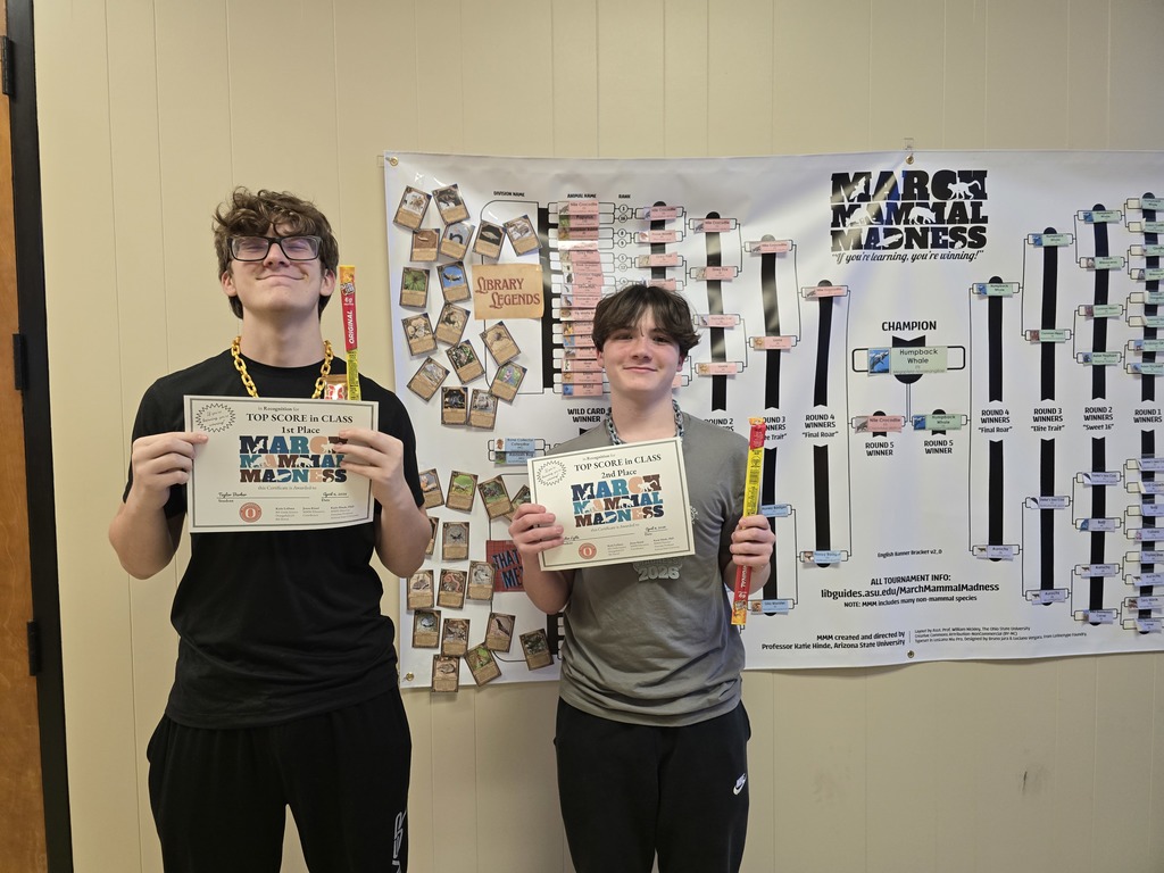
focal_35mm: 23
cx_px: 582
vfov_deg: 58.9
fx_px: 773
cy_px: 436
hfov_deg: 73.9
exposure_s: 1/120
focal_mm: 6.3
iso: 500
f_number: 1.7
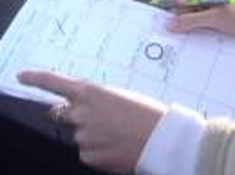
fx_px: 1193
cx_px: 130
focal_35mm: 176
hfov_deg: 11.3
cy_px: -52
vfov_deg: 8.3
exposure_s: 1/75
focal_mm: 6
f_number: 2.8
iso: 50
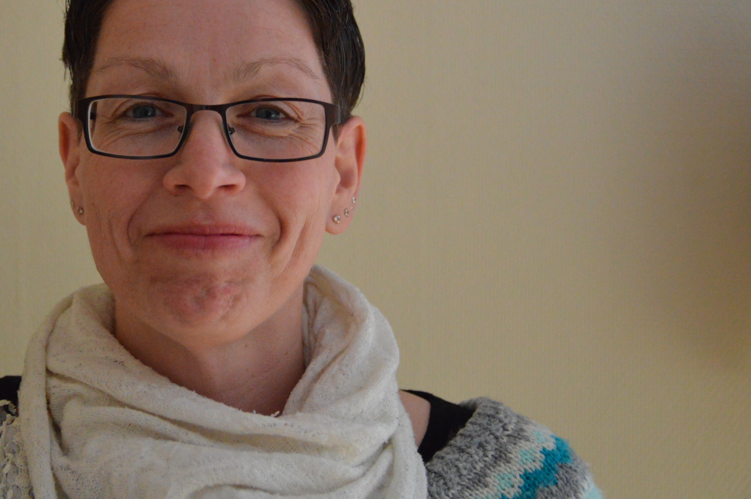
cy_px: 164
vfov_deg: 18.8
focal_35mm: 72
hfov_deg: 27.8
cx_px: 201
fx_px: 1501
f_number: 2.8
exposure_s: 1/500
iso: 2500
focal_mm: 32
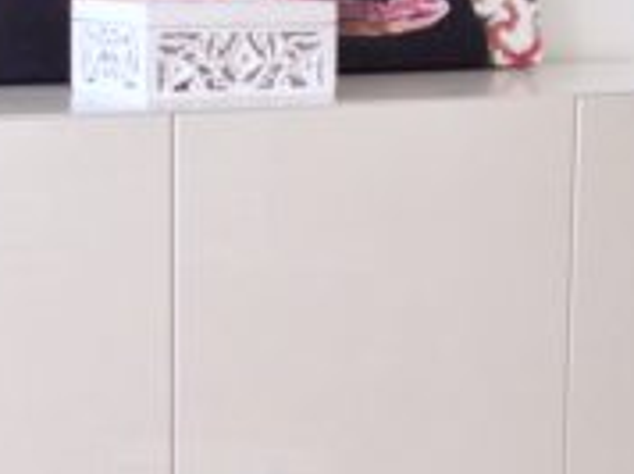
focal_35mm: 128
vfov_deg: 11.5
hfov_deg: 15.4
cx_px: 249
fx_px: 2341
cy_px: 321
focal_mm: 4.28
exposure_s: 1/120
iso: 80
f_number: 2.4
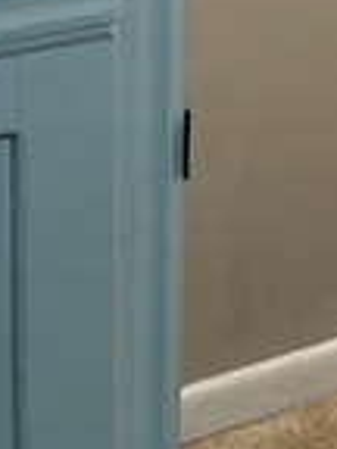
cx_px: 559
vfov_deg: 14.3
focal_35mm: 128
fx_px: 1662
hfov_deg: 11.0
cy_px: -240
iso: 200
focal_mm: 6.86
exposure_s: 1/60
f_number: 1.78
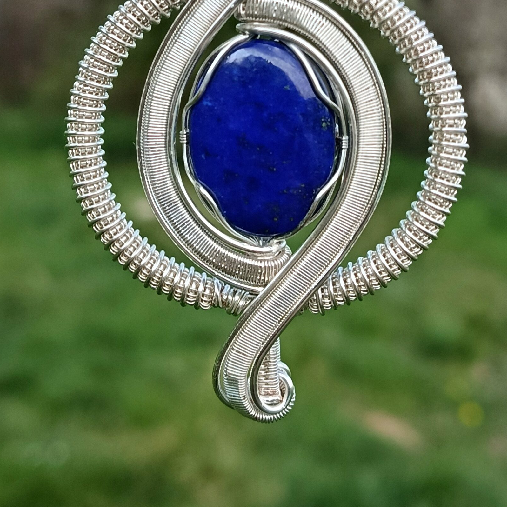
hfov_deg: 25.4
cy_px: 141
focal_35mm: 68
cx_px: 257
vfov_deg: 25.1
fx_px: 1127
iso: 50
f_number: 1.7
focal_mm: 5.24
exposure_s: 1/160
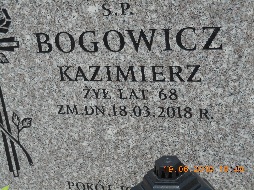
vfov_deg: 21.3
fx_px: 506
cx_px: 127
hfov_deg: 28.2
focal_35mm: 69
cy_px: 95
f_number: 4.9
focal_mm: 12.4
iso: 80
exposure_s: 1/640
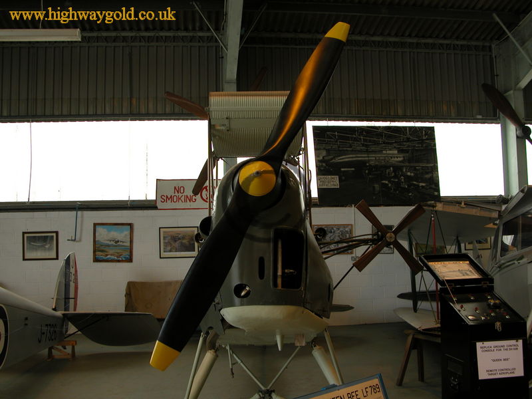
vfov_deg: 40.7
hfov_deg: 52.6
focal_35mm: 35
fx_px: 538
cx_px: 266
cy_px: 200
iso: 100
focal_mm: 9
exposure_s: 1/95
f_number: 3.2
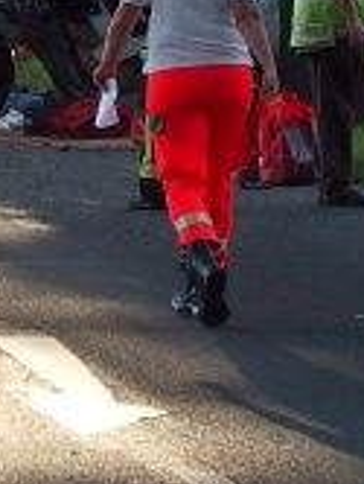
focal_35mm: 505
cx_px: -55
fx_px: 7062
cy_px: -187
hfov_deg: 2.9
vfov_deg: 3.9
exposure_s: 1/640
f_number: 3.5
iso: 100
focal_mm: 17.3
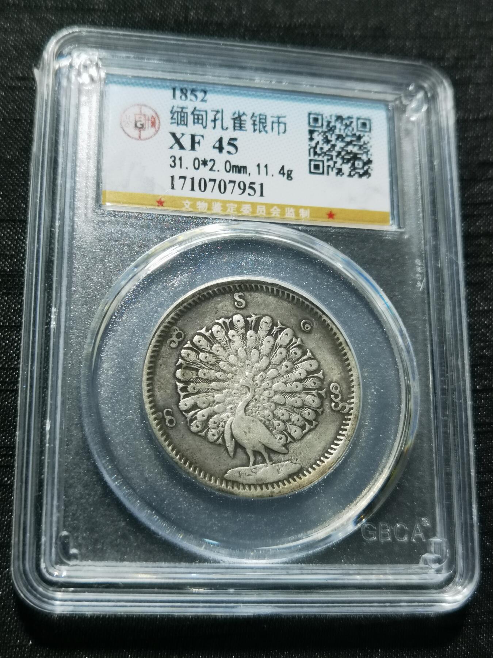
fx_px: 930
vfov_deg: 38.9
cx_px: 246
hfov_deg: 29.7
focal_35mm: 49
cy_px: 329
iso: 125
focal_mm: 6.67
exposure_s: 1/100
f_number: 1.9
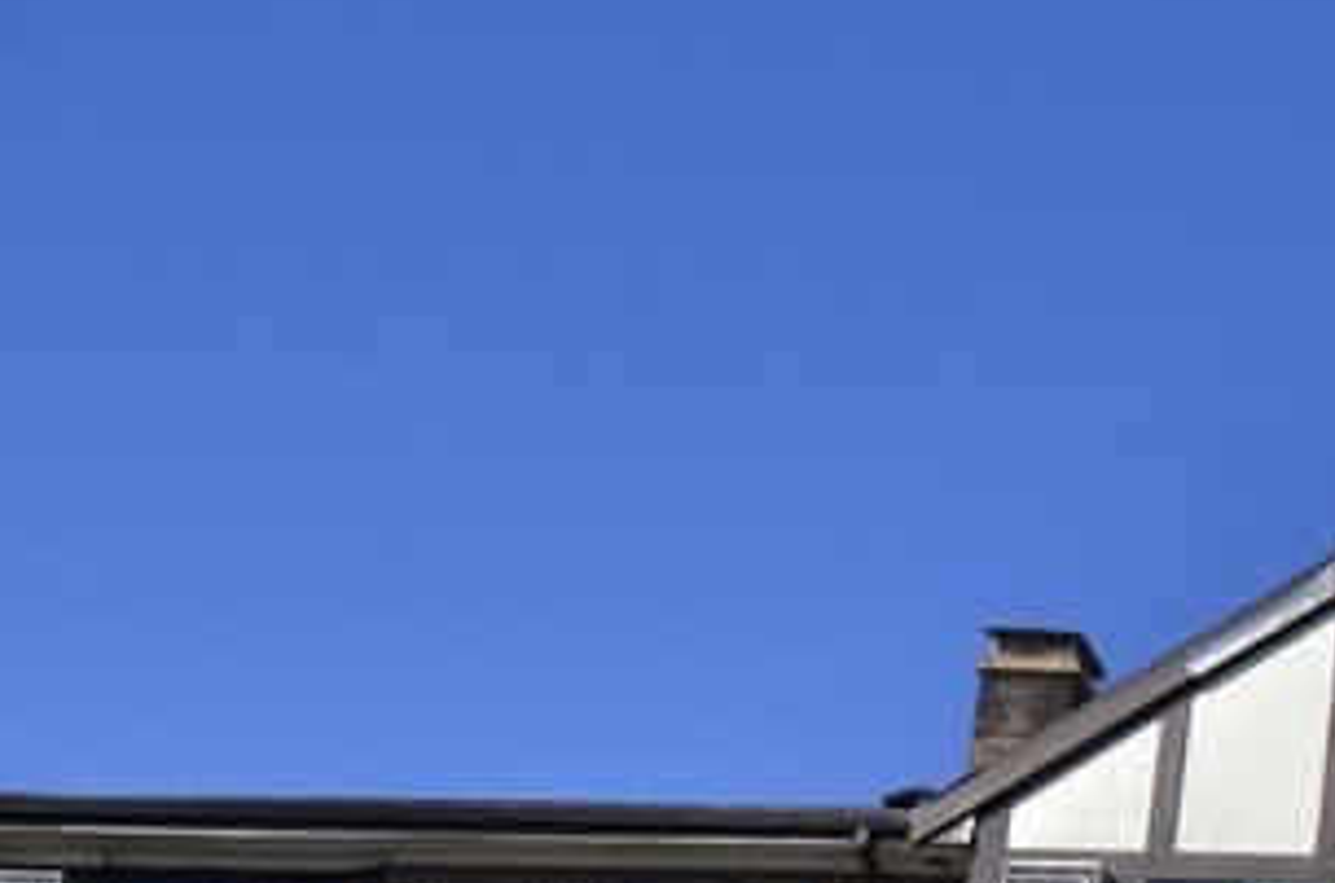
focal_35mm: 66
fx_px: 2429
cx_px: 1994
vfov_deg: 18.8
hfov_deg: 24.2
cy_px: 1208
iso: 640
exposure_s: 1/500
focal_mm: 13
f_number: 11
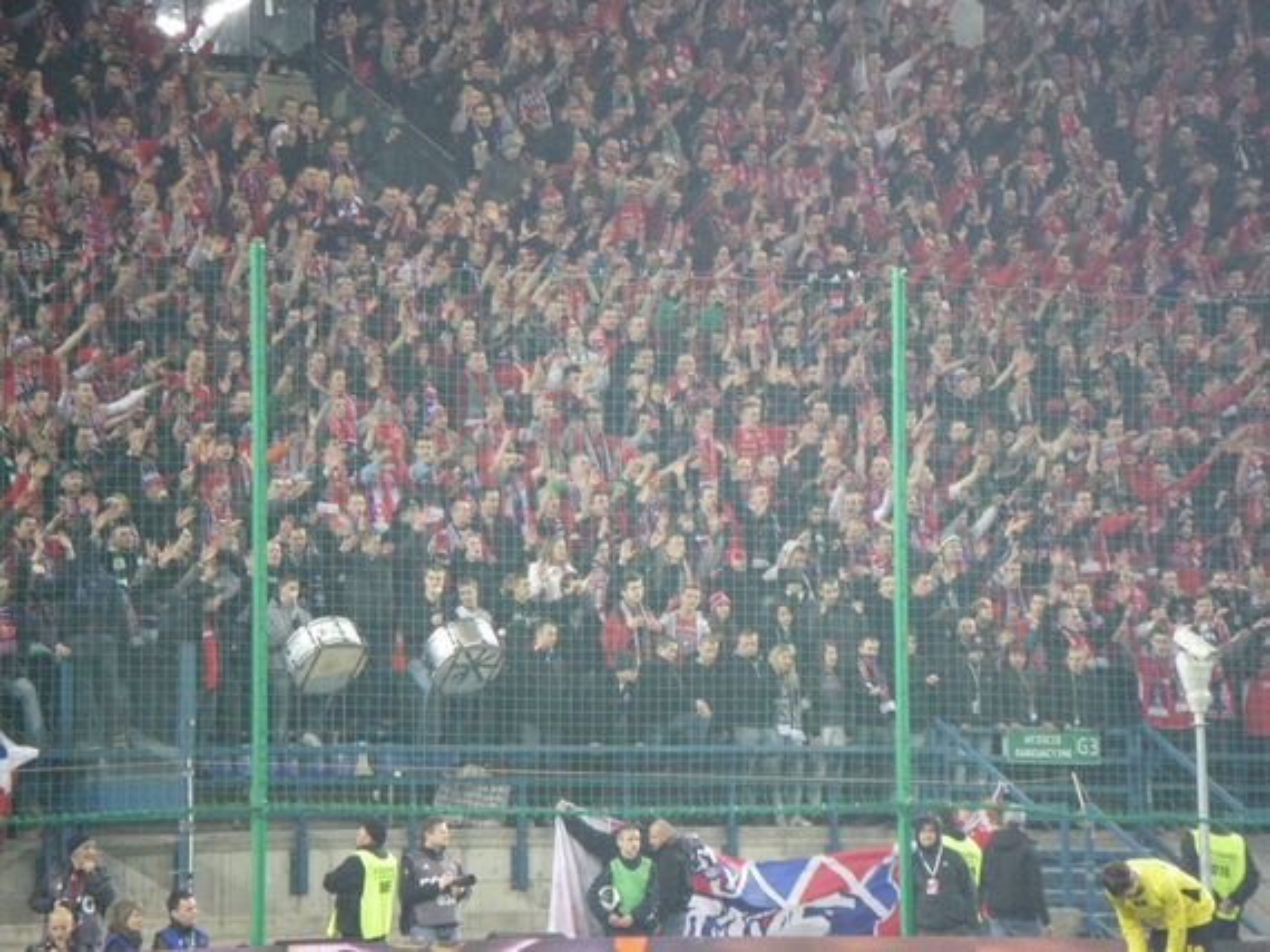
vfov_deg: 6.5
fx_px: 8435
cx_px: 635
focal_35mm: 230
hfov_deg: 8.6
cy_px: 476
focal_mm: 37.9
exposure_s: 1/60
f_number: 4.8
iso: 800
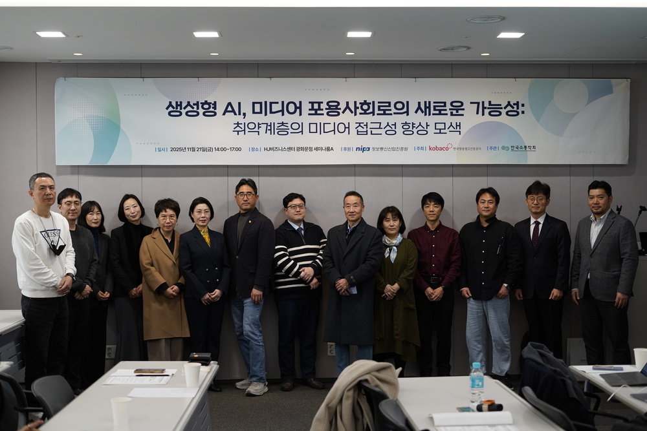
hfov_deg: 39.6
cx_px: 324
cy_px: 216
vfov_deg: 27.0
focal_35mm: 50
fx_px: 899
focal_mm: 50
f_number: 2.8
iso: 400
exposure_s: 1/100
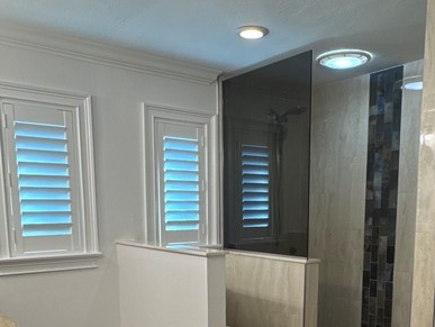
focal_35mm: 37
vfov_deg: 36.9
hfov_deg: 50.0
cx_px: 235
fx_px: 465
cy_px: 276
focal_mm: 2.22
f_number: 2.2
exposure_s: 1/120
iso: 160
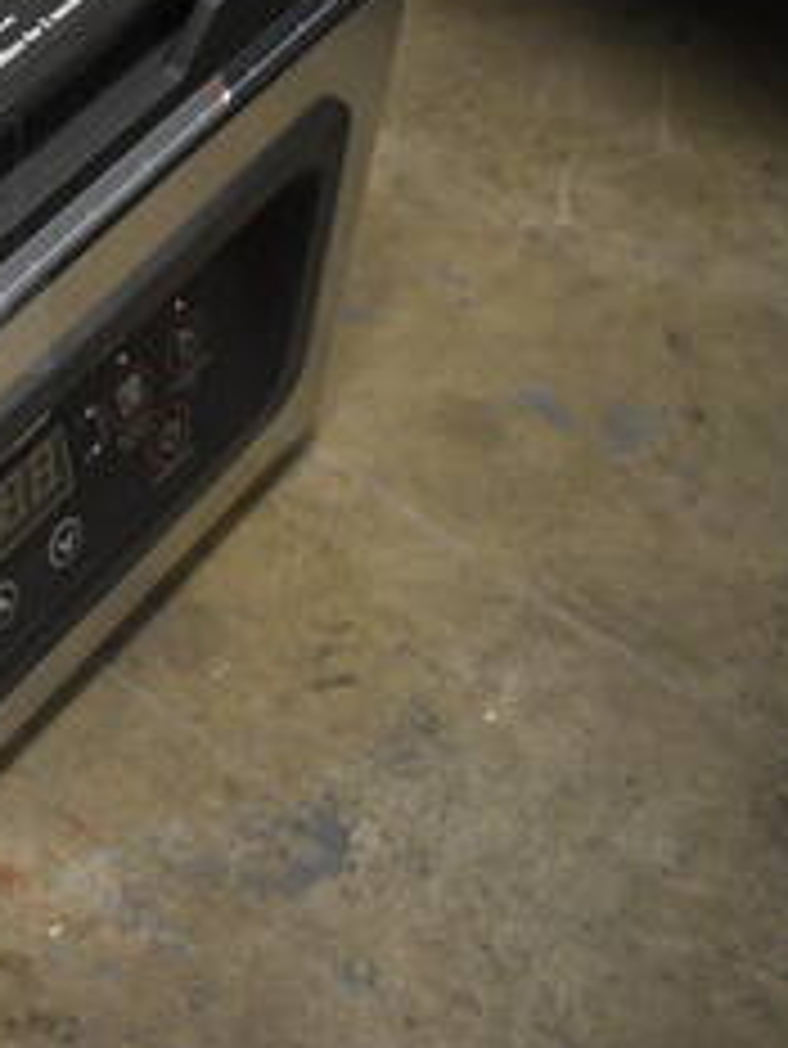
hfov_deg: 18.7
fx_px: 2062
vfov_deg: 27.7
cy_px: 135
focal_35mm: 68
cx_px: -450
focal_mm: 18
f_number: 3.5
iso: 2500
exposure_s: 1/125
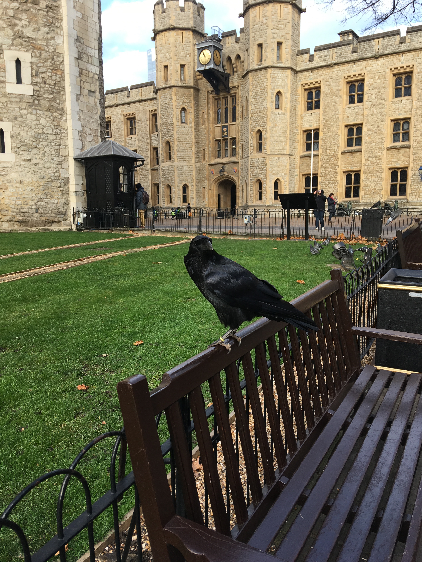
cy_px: 281
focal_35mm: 29
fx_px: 471
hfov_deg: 48.2
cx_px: 211
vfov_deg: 61.7
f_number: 2.2
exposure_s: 1/262
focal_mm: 4.15
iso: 25
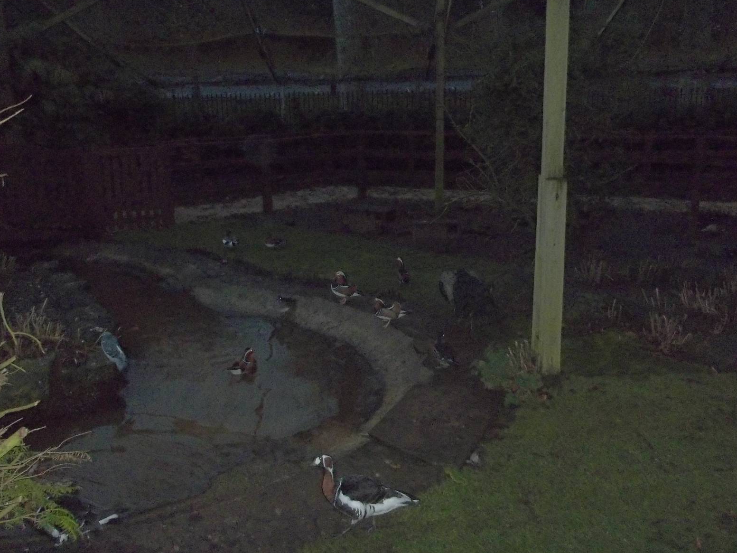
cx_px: 361
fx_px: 724
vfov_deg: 41.8
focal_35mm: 34
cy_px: 278
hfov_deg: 53.9
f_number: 3.3
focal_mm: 5.9
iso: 400
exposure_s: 1/30
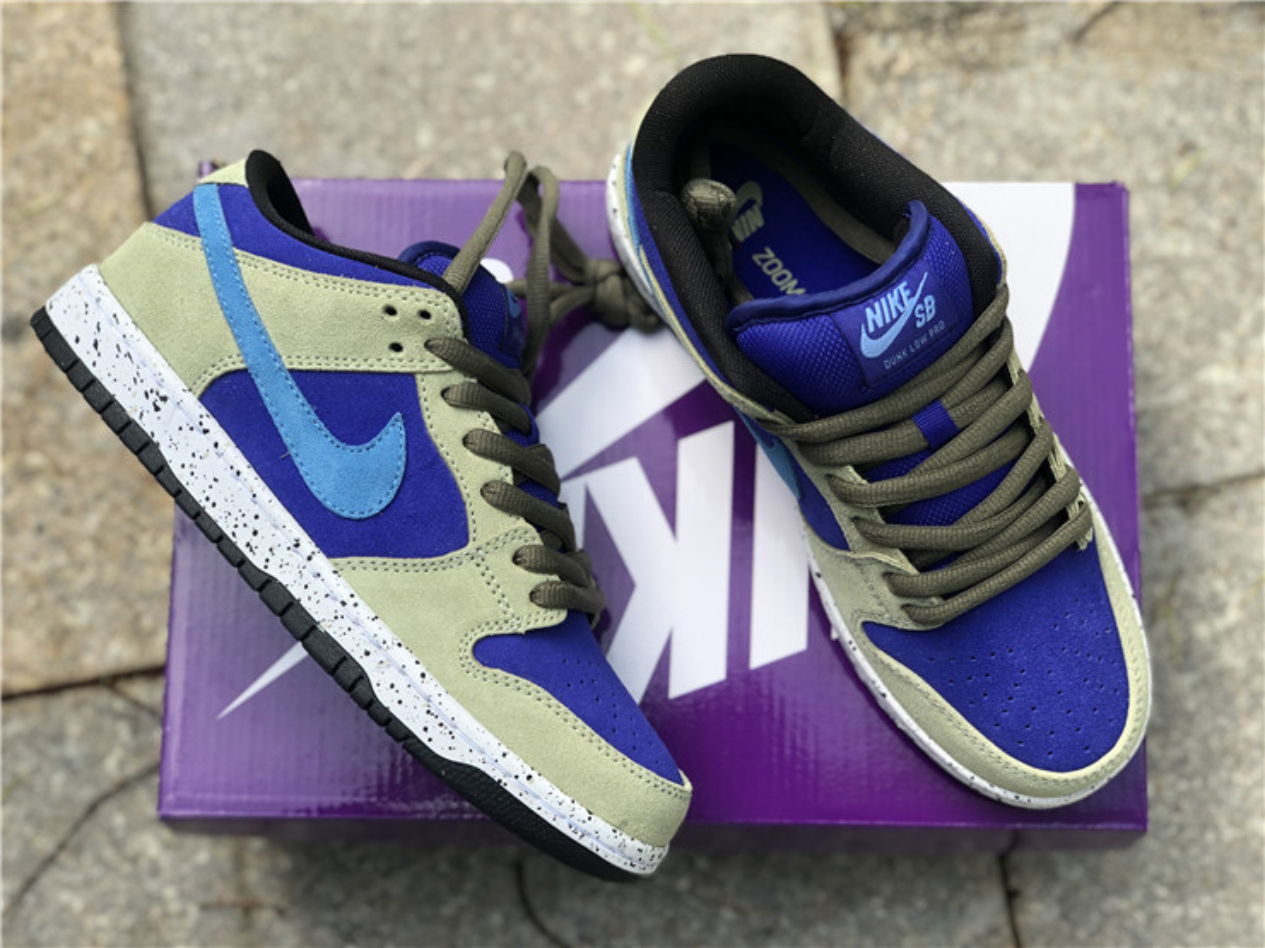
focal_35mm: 52
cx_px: 632
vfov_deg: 28.0
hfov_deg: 36.8
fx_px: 1900
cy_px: 474
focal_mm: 6
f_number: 2.4
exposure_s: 1/146
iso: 16
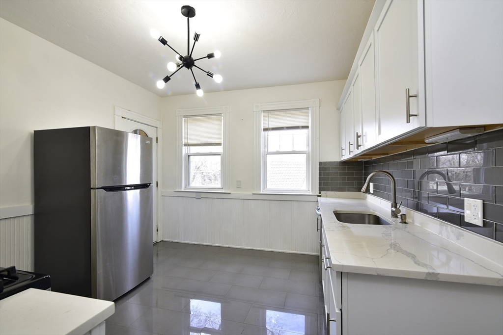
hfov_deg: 96.7
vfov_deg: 73.8
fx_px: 224
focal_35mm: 16
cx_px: 252
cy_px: 168
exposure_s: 1/15
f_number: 8
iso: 200
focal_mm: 16
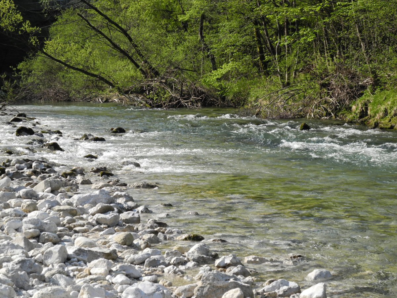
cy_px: 149
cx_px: 198
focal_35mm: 105
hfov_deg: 18.7
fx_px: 1204
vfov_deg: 14.1
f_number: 4.5
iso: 100
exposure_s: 1/480
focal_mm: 22.5
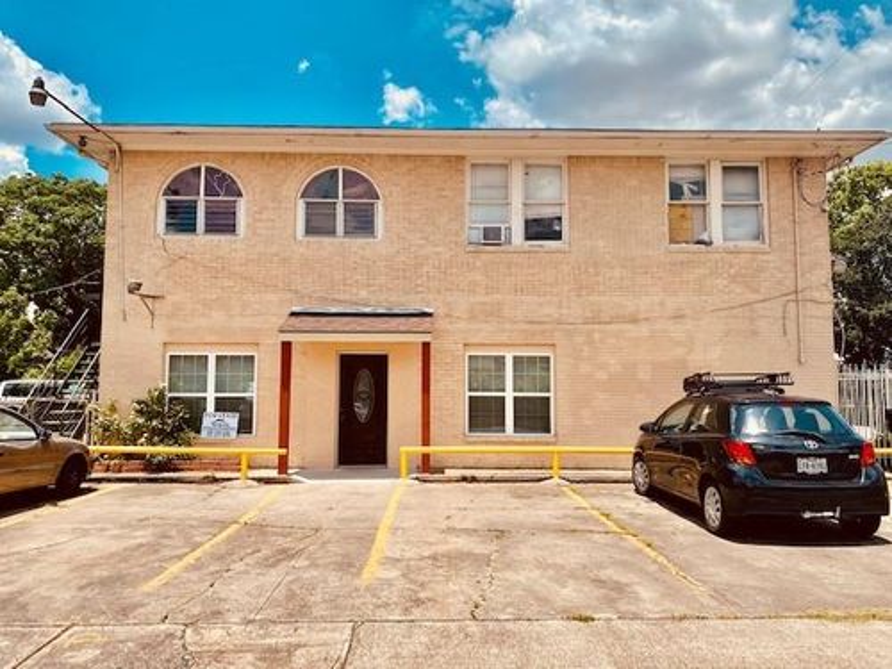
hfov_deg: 67.3
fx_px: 670
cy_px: 334
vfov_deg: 53.1
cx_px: 446
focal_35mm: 26
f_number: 1.8
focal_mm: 4.25
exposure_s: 1/3610
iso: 32
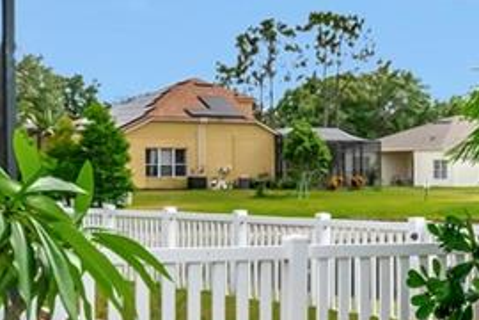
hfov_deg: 21.1
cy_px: 148
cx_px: 594
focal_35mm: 89
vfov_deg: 15.4
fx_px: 1184
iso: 500
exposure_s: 1/1600
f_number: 7.1
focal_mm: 10
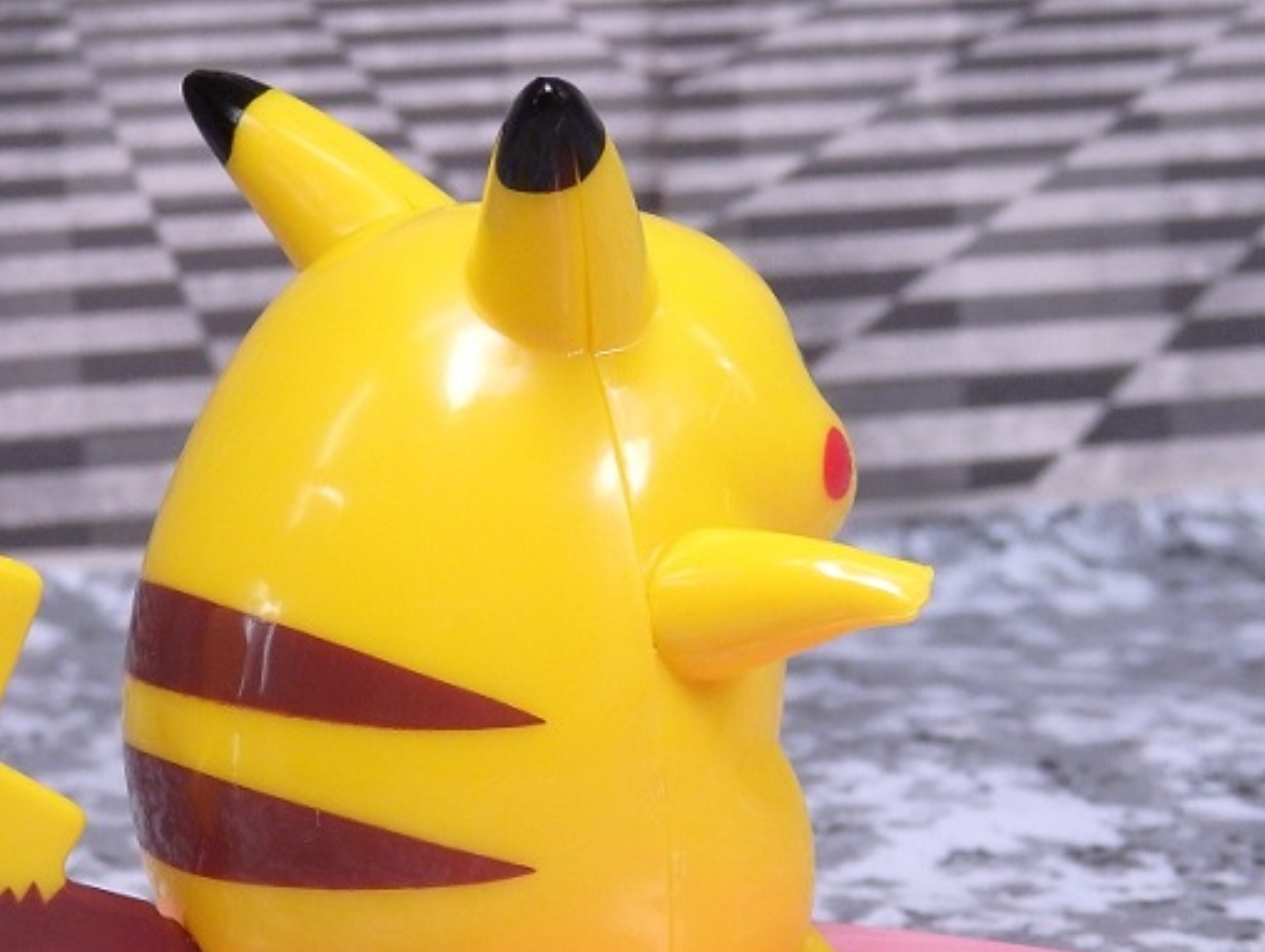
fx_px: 4170
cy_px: 660
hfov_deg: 17.2
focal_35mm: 114
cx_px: 535
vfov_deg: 13.0
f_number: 4.5
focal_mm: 13.1
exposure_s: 1/160
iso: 400
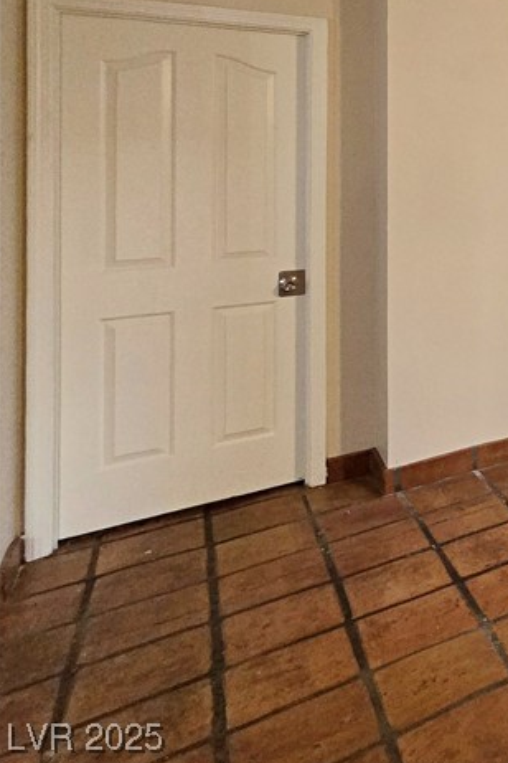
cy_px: 140
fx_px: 635
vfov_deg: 56.9
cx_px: 841
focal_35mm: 30
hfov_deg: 25.3
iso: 500
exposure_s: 1/60
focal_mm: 2.2
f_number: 2.2
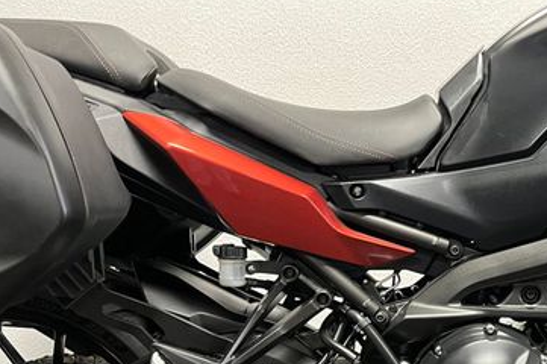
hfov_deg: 39.2
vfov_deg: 27.1
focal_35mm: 48
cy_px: 323
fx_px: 729
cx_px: 456
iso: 400
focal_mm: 5.1
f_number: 1.6
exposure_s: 1/33
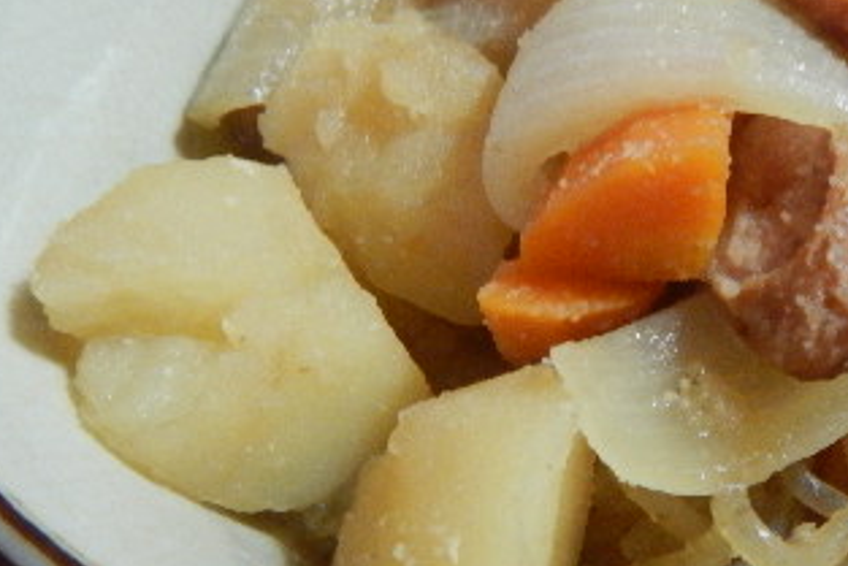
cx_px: 675
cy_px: 309
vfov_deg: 26.5
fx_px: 1202
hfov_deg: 37.5
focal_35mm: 51
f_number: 2.8
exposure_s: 1/8
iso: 560
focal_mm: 4.3
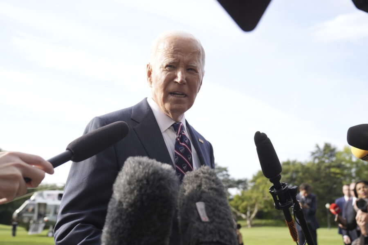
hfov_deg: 51.9
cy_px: 122
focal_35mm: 37
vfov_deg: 35.9
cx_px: 184
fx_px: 378
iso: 400
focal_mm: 37
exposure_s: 1/1000
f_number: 4
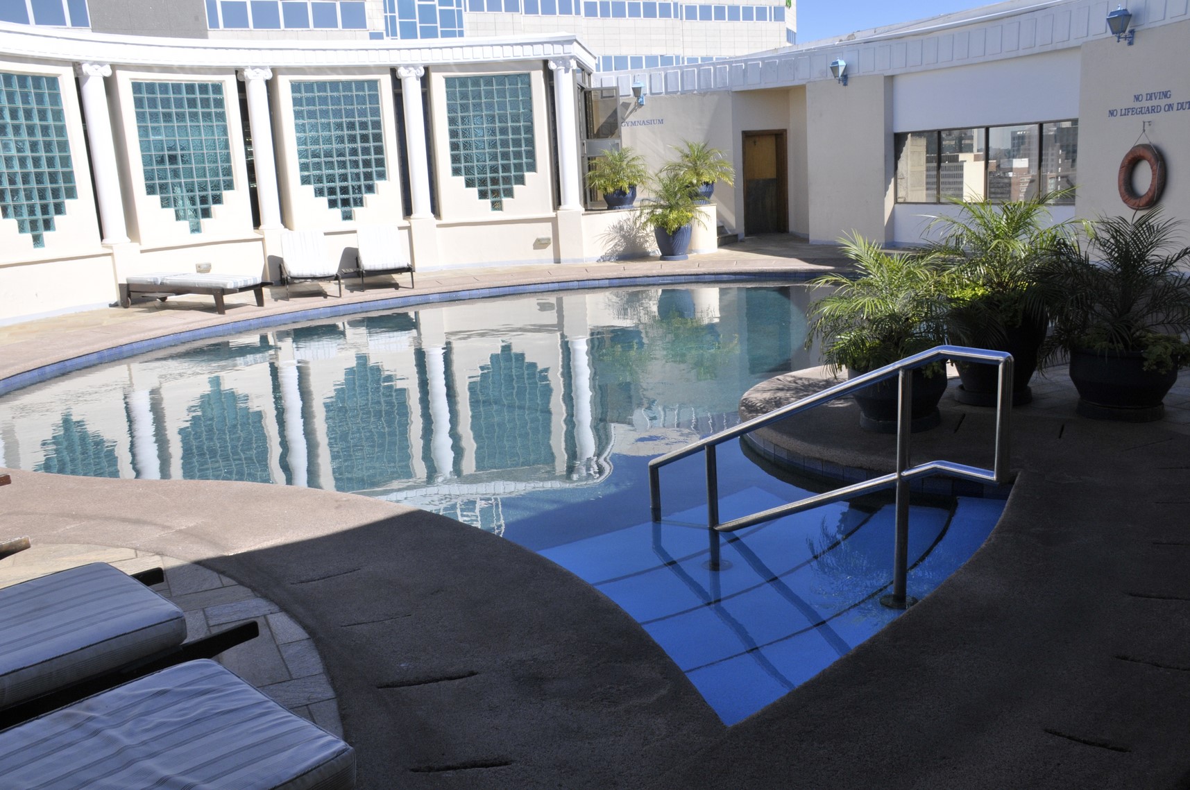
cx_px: 595
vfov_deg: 39.9
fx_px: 1089
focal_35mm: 33
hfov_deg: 57.3
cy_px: 395
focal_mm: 22
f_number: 10
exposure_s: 1/400
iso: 400
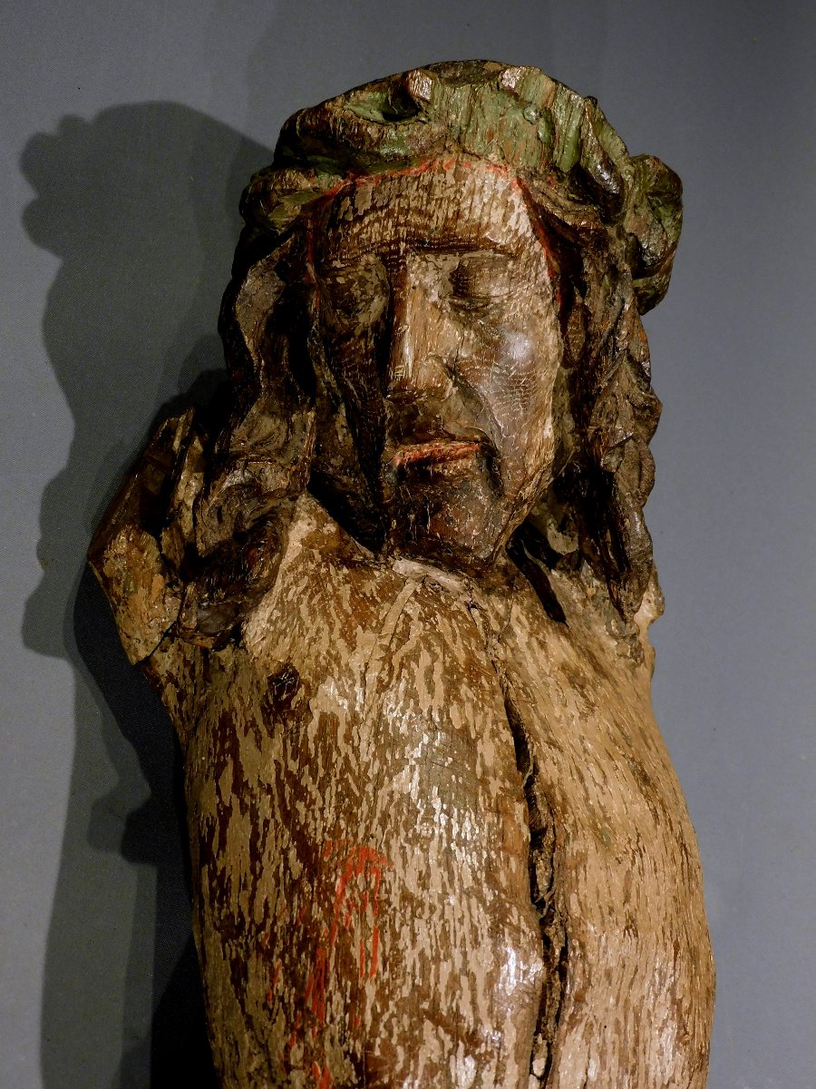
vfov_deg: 32.2
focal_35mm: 60
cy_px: 544
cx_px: 408
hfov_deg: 24.4
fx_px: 1886
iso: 280
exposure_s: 1/30
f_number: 4.2
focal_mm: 10.7
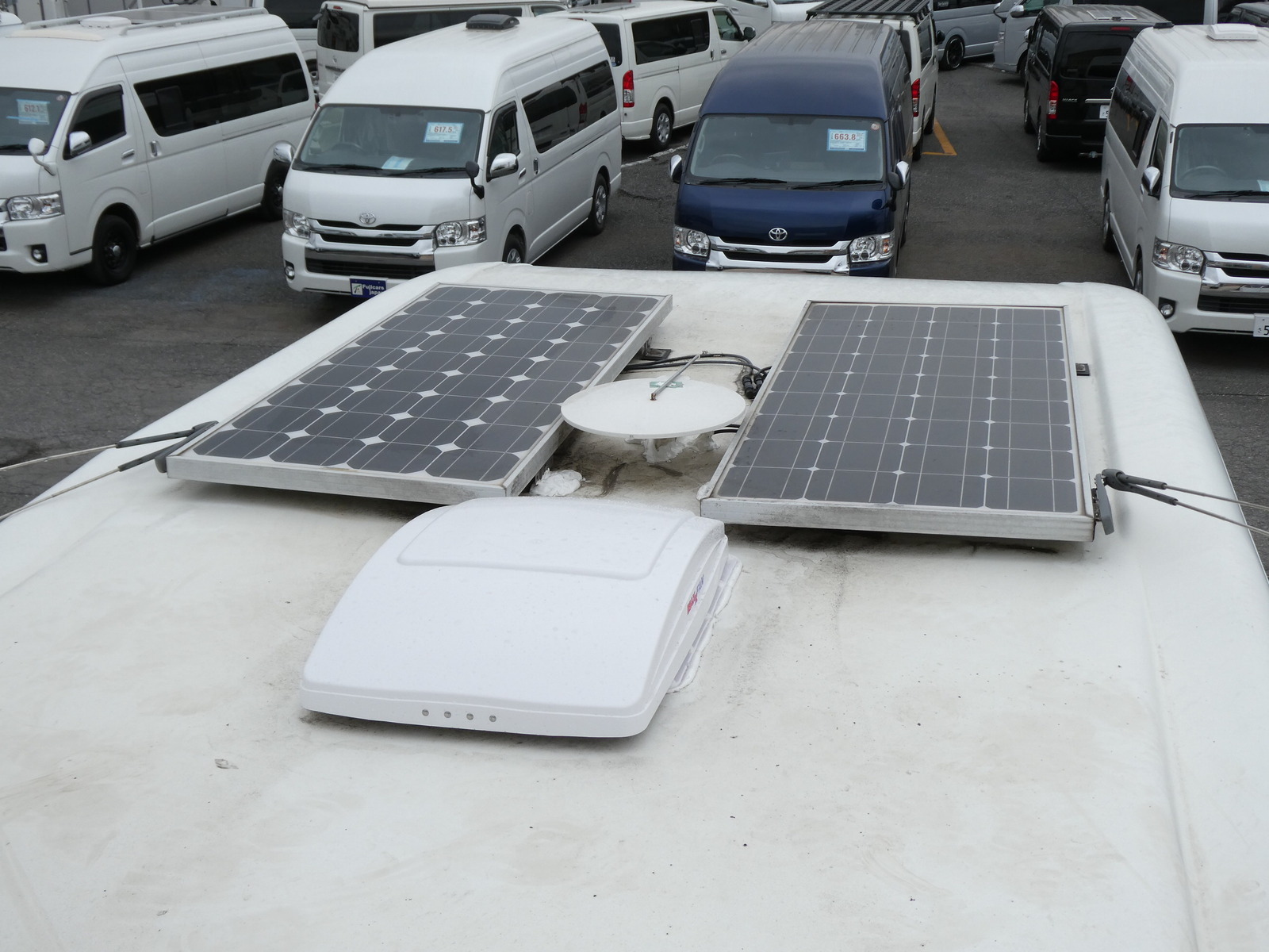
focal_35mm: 40
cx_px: 634
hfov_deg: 46.8
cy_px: 476
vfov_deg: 36.0
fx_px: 1466
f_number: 3.8
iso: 80
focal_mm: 7.2
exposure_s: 1/320
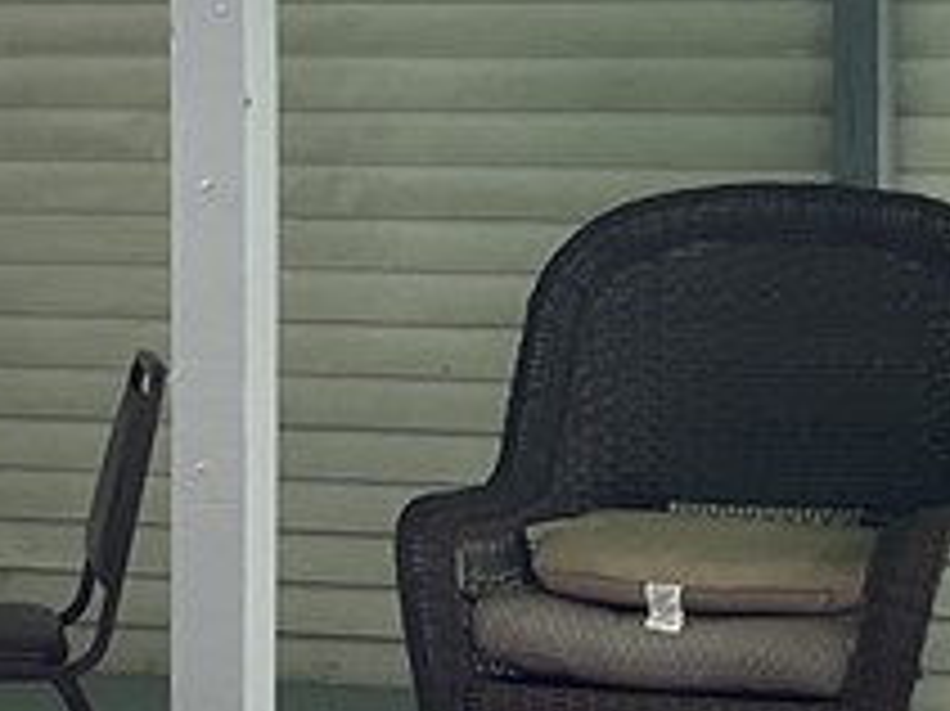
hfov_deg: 14.0
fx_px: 3867
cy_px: 387
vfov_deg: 10.5
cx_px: 311
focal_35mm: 141
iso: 16
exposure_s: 1/114
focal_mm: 3
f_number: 1.8
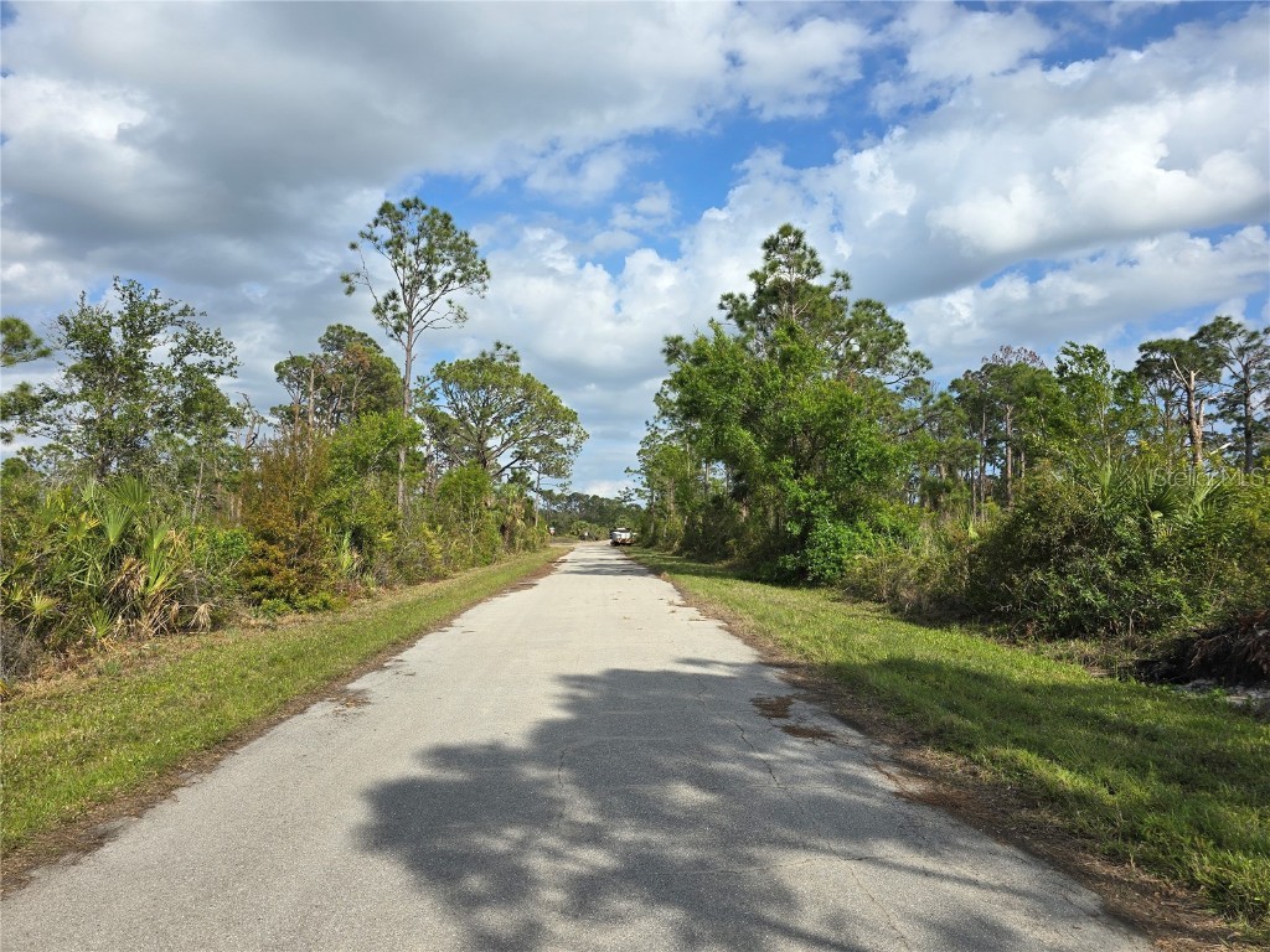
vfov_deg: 58.9
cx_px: 635
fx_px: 844
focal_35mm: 23
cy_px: 476
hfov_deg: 73.9
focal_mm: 6.3
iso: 12
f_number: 1.7
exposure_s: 1/1016
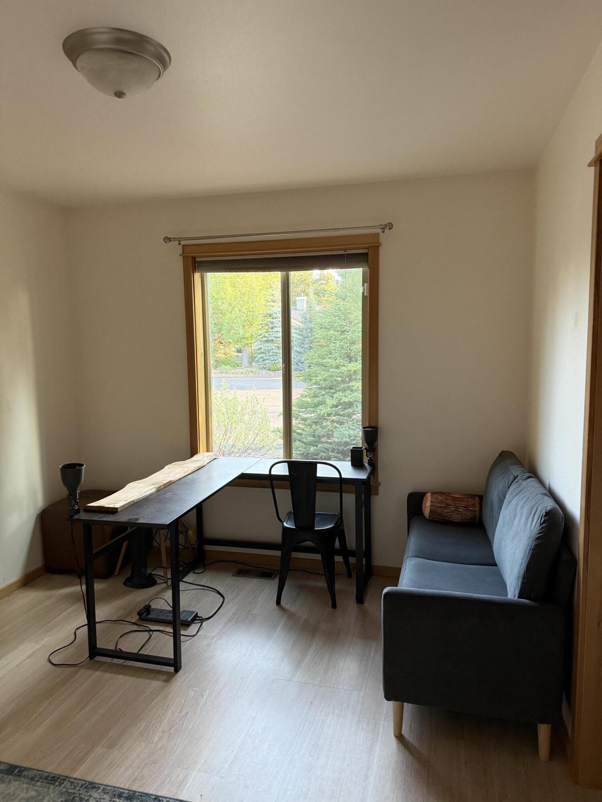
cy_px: 401
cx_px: 301
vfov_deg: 71.6
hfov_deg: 56.8
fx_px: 557
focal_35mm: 24
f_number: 1.78
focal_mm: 6.76
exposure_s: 1/60
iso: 250
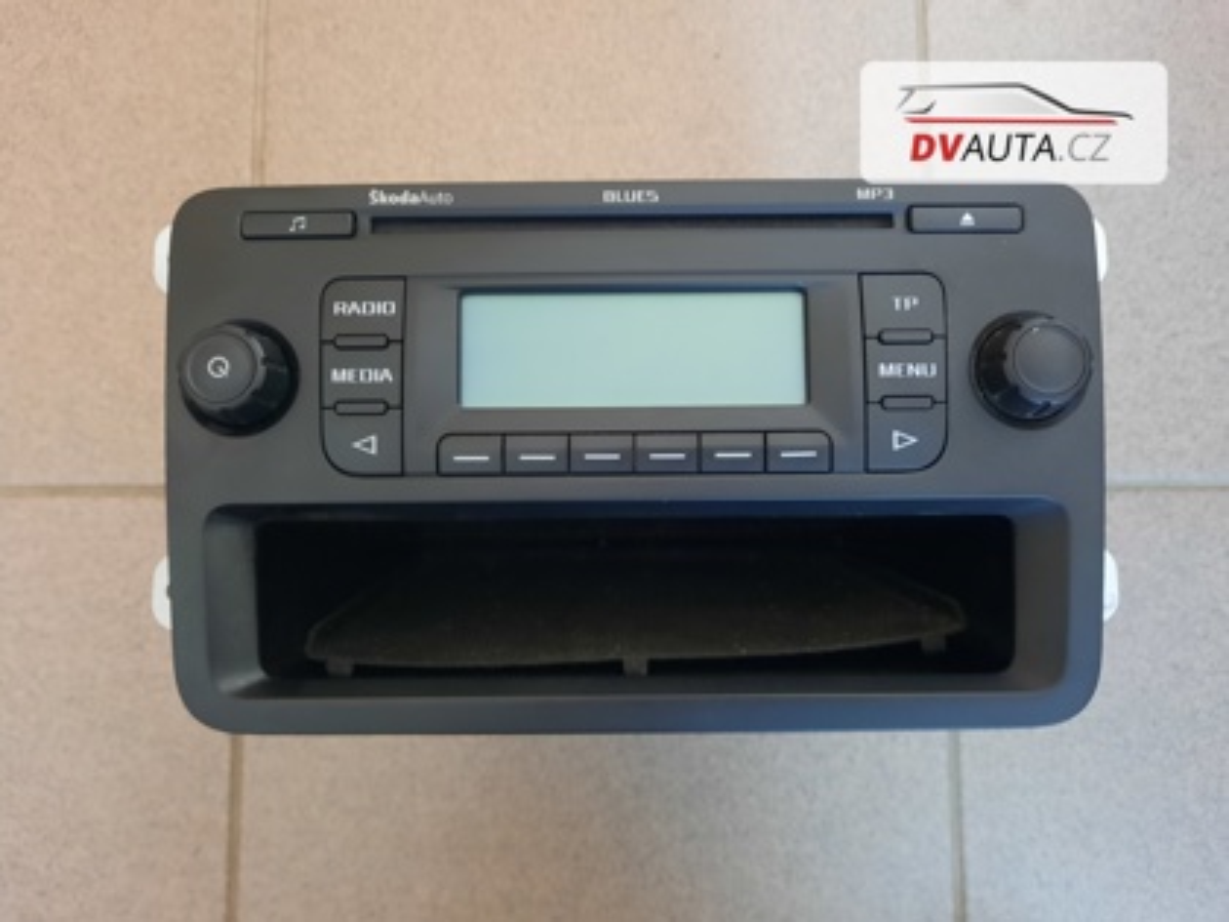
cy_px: 461
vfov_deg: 54.9
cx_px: 614
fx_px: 888
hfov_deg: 69.4
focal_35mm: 25
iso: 640
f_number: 2
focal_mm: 4.6
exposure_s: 1/25
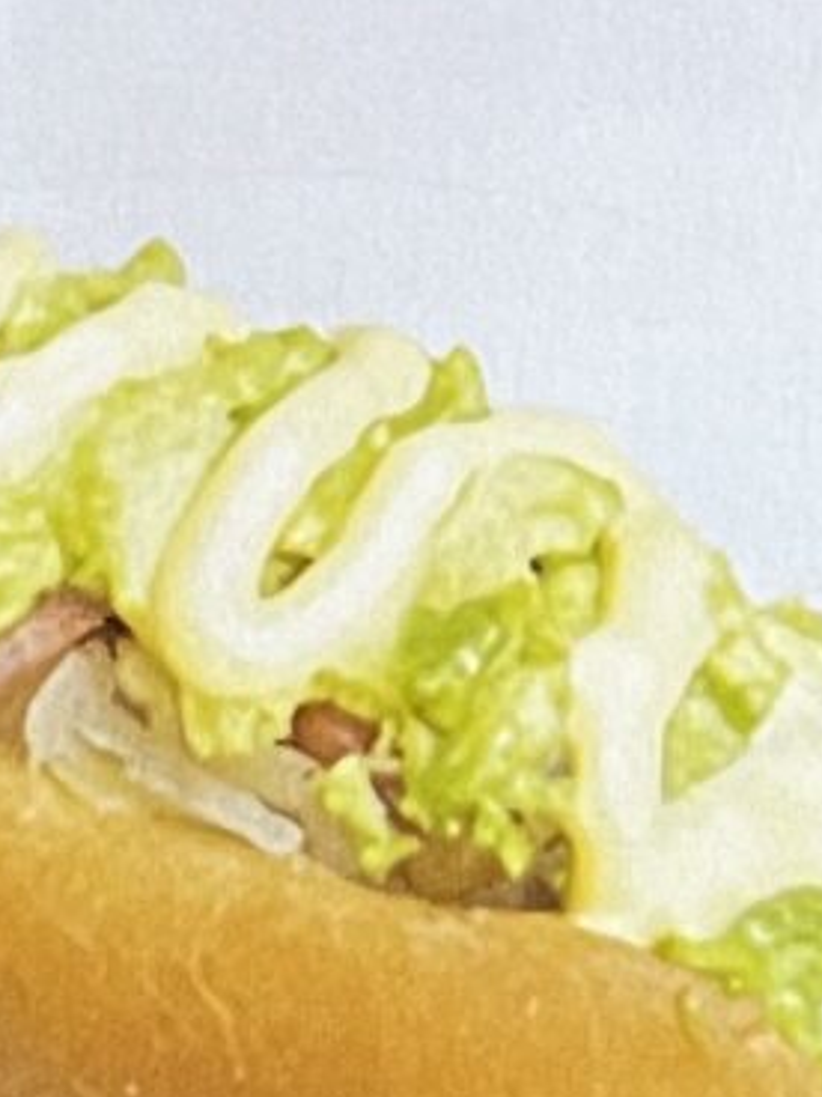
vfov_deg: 10.6
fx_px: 5731
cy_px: -507
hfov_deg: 8.2
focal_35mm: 181
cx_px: 631
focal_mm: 4.2
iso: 320
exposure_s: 1/60
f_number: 1.6
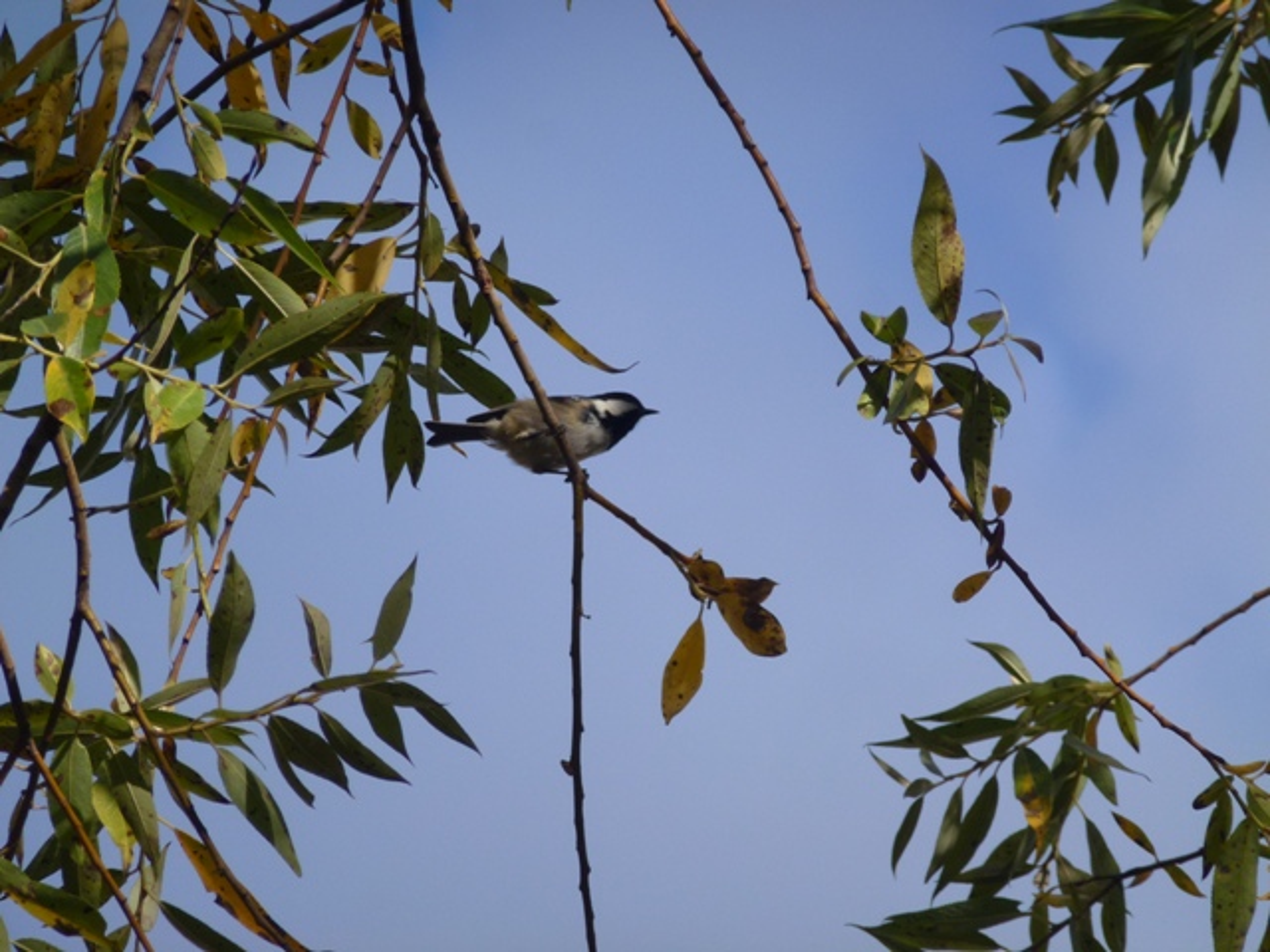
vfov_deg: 3.9
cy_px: 476
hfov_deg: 5.2
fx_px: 14088
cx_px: 635
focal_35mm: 384
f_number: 5.9
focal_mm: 68.8
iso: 100
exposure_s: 1/320
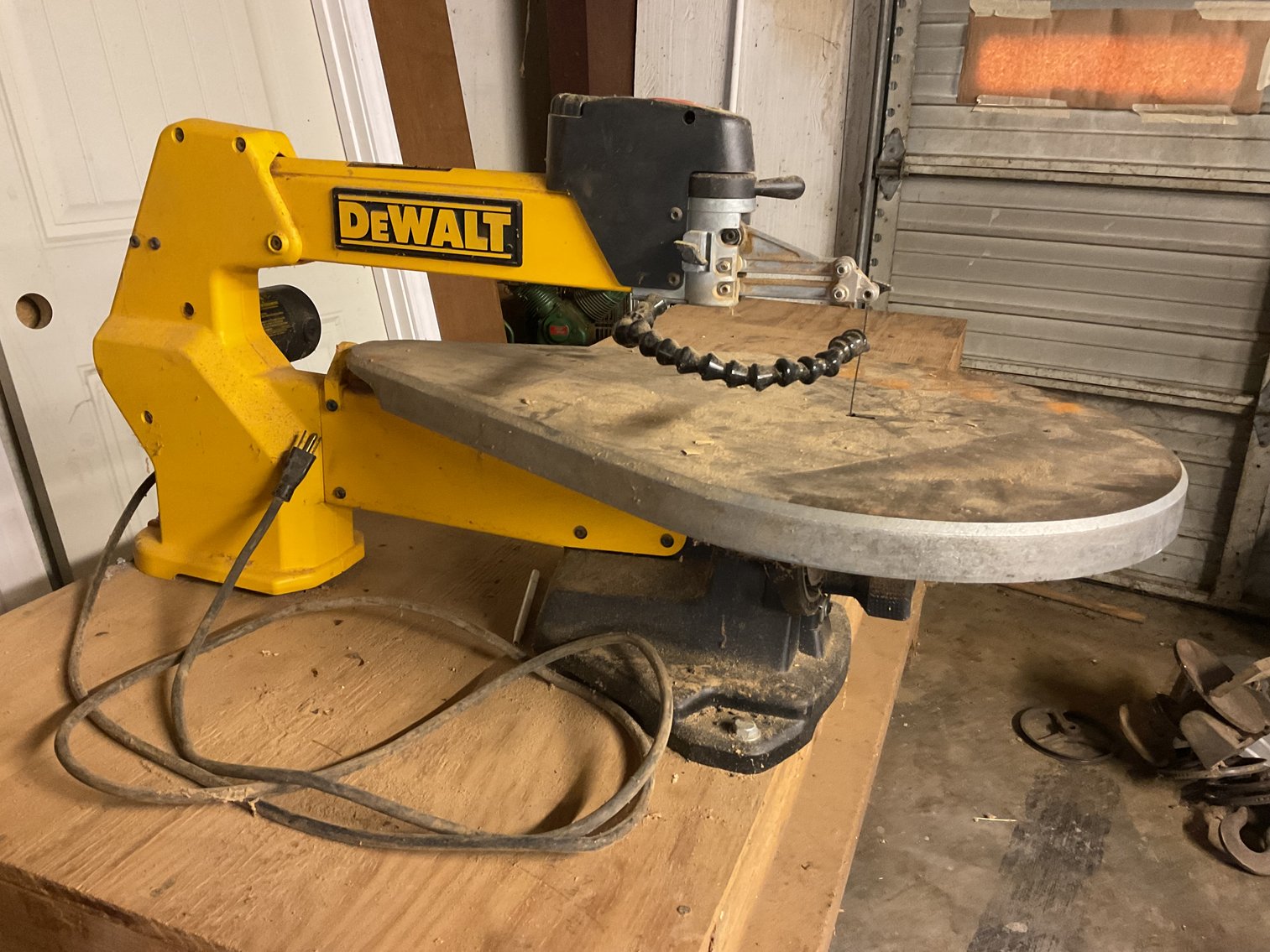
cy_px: 476
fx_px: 1064
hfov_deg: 61.7
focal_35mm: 29
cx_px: 635
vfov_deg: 48.2
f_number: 1.8
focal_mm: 3
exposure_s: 1/30
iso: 250
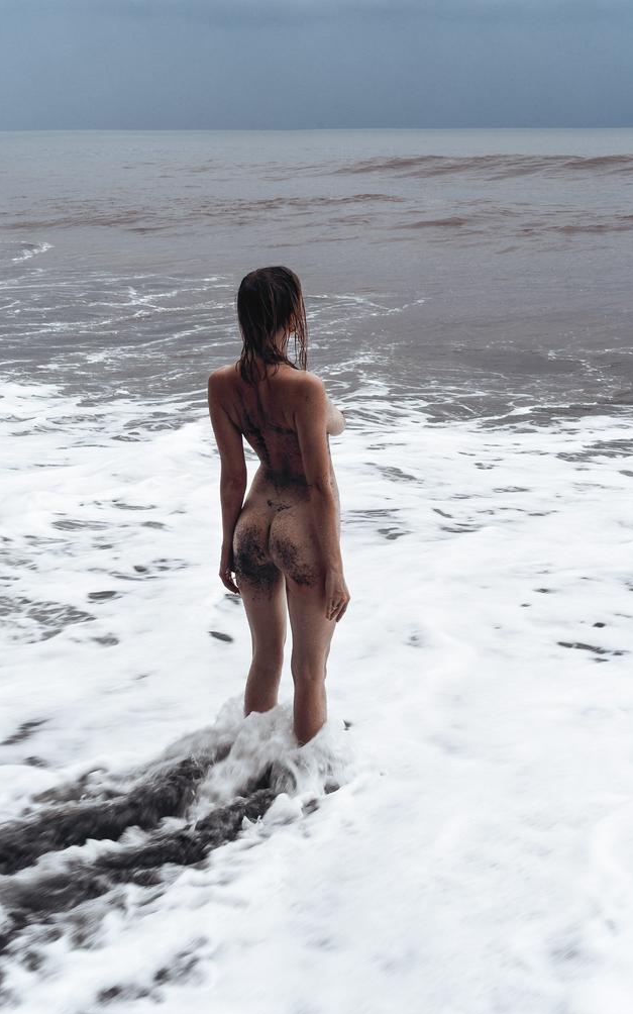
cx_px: 328
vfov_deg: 38.9
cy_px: 501
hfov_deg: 24.9
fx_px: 1436
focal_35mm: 52
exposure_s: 1/60
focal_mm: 50
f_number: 16
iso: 100
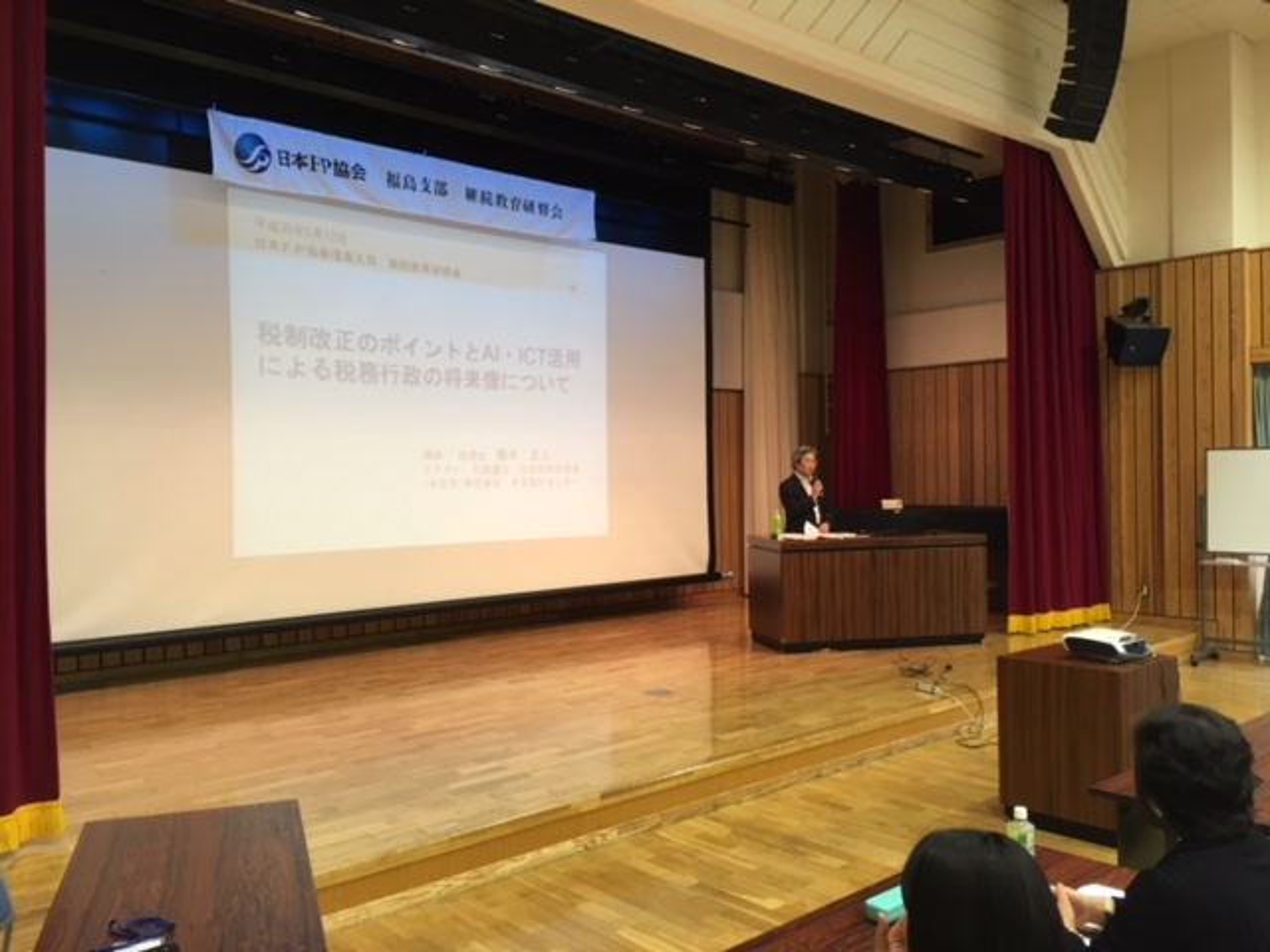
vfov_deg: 48.2
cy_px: 476
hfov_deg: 61.7
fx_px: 1064
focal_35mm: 29
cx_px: 635
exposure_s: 1/30
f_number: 2.2
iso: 80
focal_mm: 4.15
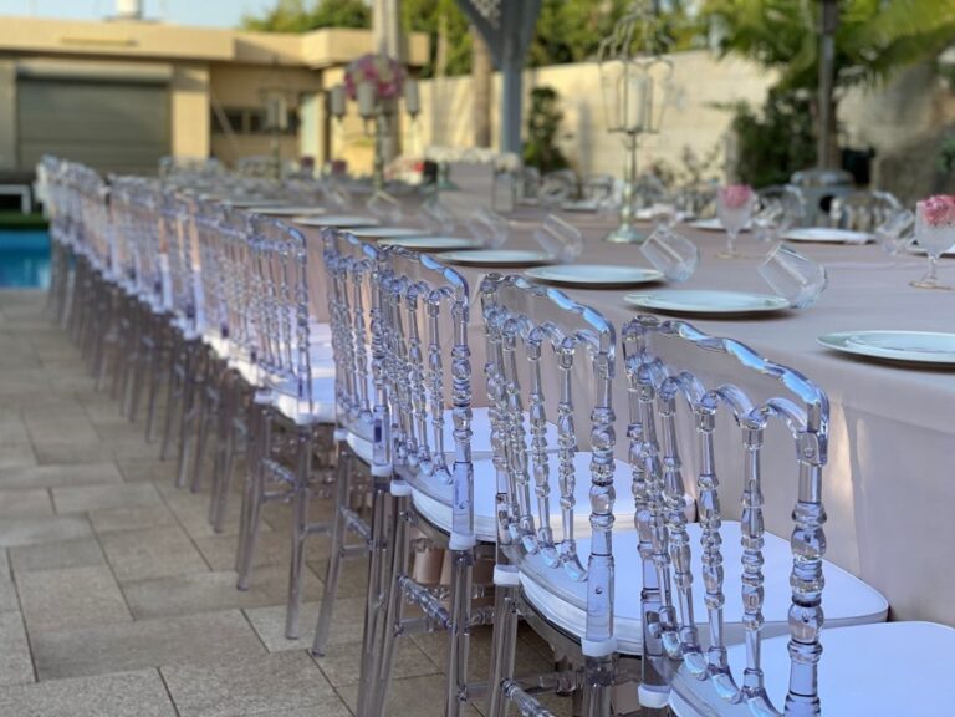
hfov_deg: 36.8
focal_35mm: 52
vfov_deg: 28.0
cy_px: 358
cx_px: 478
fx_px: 1435
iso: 20
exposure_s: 1/413
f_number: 2
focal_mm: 6
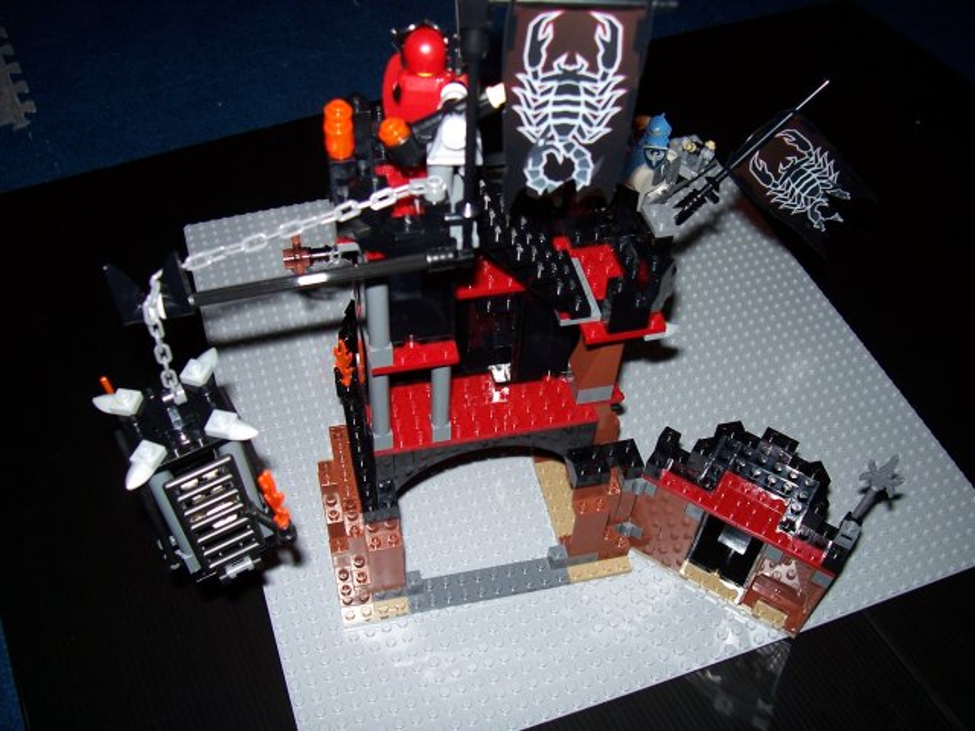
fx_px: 958
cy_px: 366
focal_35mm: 34
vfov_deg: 41.8
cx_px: 488
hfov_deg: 54.0
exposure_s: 1/60
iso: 80
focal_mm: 5.6
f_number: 2.7
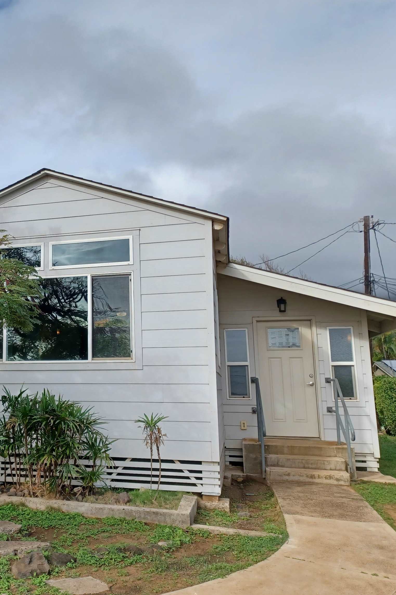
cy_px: 298
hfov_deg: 36.0
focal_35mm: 35
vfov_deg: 54.4
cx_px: 54
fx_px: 578
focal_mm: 4.6
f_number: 1.8
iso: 32
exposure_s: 1/350
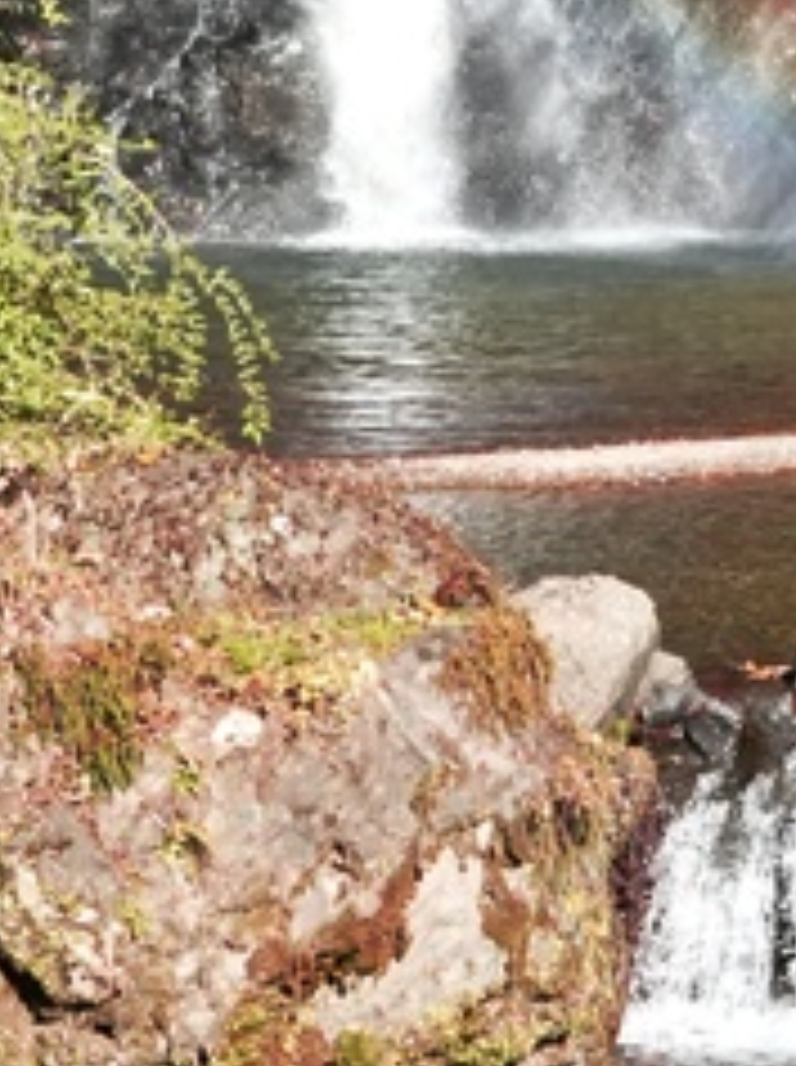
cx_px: 888
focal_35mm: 154
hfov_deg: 9.5
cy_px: -679
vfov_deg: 12.1
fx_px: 4734
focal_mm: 25.1
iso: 2500
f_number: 8
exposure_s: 1/2000
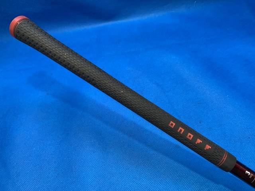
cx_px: 128
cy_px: 96
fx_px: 192
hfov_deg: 67.3
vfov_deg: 53.1
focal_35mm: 26
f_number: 1.8
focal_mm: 4.25
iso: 100
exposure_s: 1/60
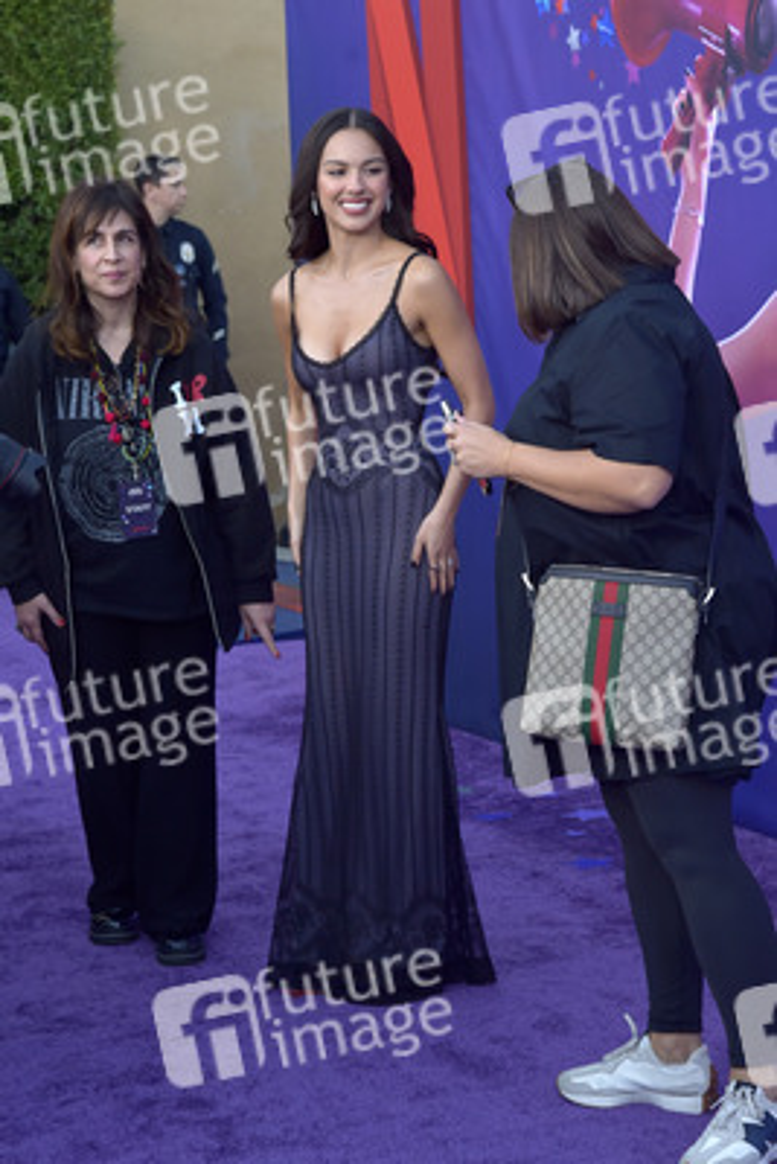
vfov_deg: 27.0
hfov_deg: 18.2
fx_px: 2426
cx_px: 388
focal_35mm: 75
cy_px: 582
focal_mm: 75
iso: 640
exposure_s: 1/250
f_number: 6.3
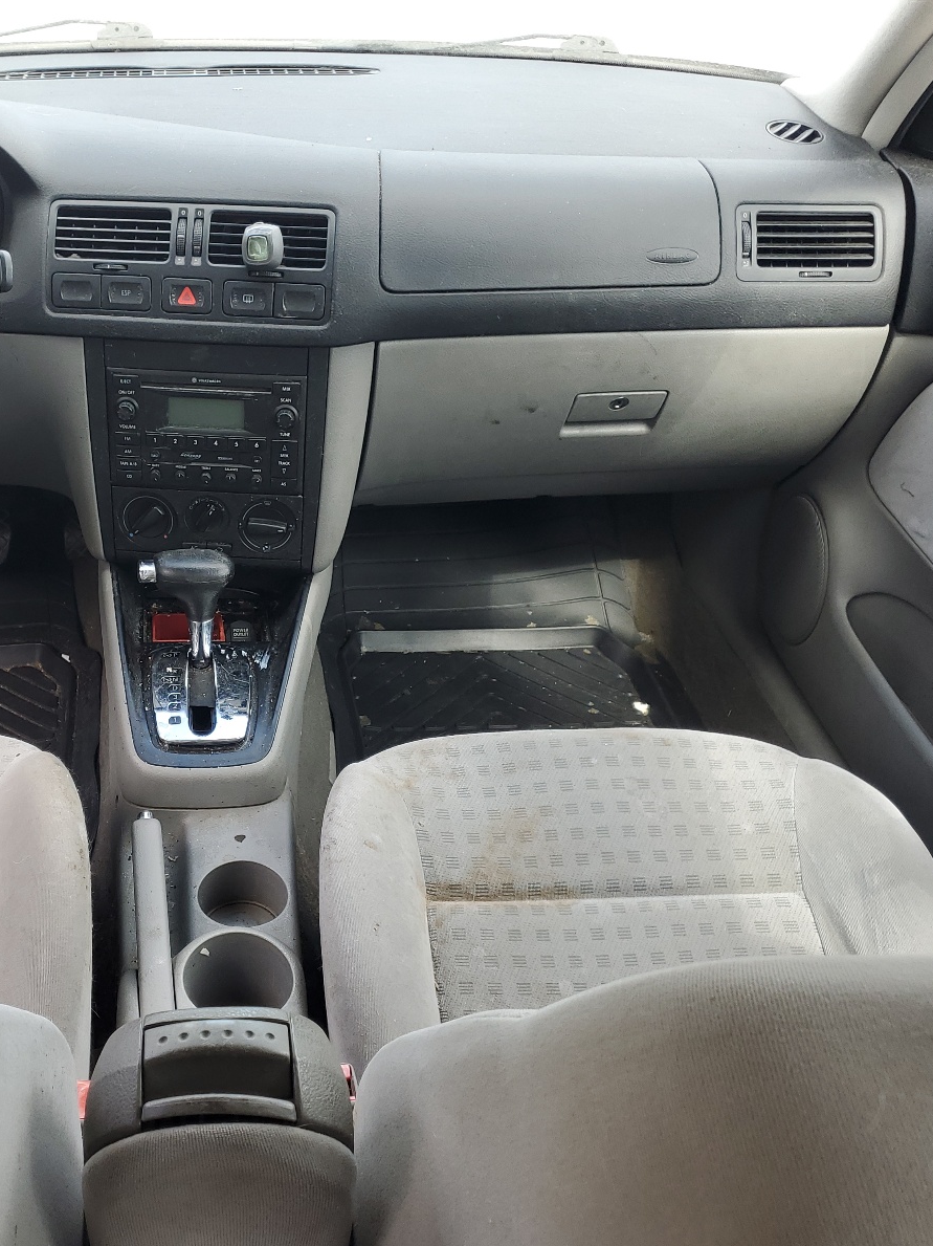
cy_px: 626
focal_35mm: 35
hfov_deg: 39.5
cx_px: 228
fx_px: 1258
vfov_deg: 52.6
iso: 50
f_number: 1.5
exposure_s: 1/172
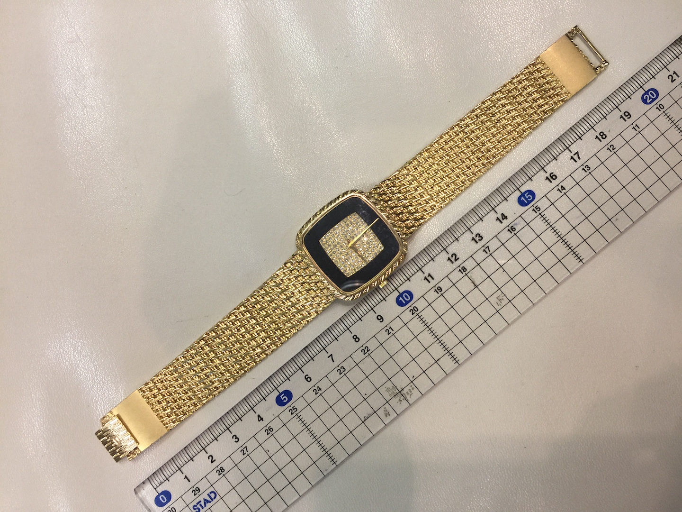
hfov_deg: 61.7
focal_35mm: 29
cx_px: 341
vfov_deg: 48.2
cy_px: 256
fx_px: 571
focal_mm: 4.15
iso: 50
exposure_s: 1/30
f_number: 2.2
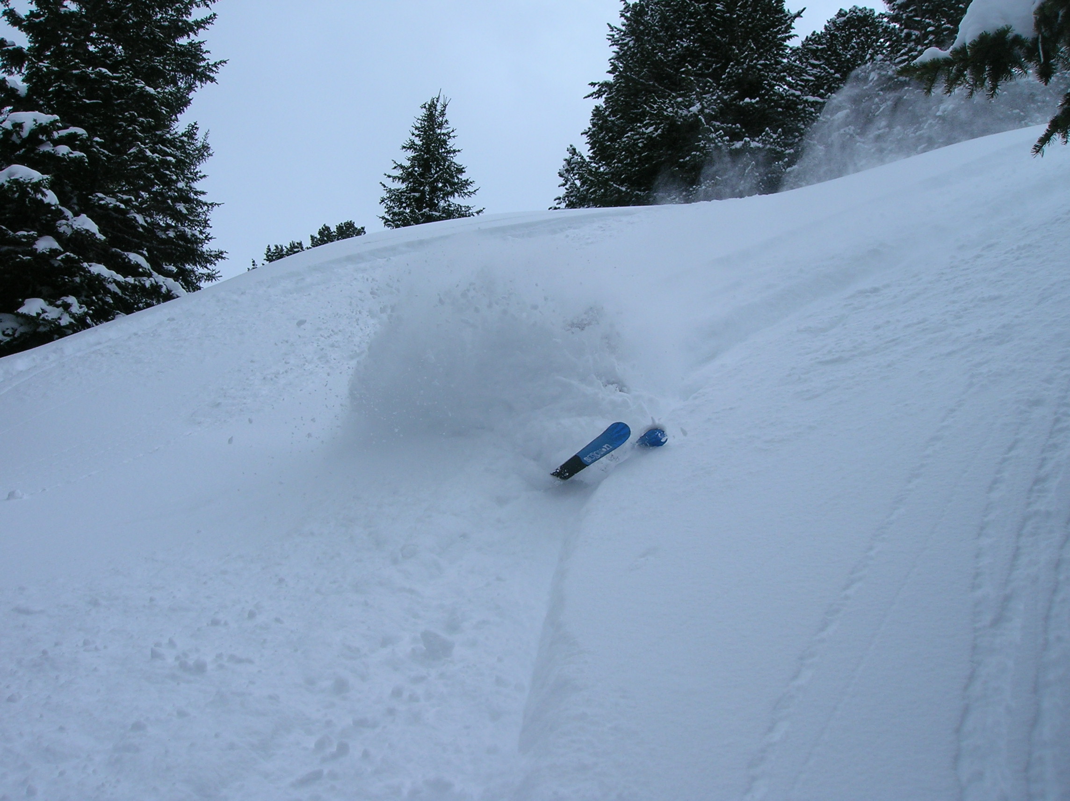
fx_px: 1050
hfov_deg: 54.0
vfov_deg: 41.7
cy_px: 400
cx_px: 535
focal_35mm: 34
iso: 50
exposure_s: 1/976
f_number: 4.9
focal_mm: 5.7
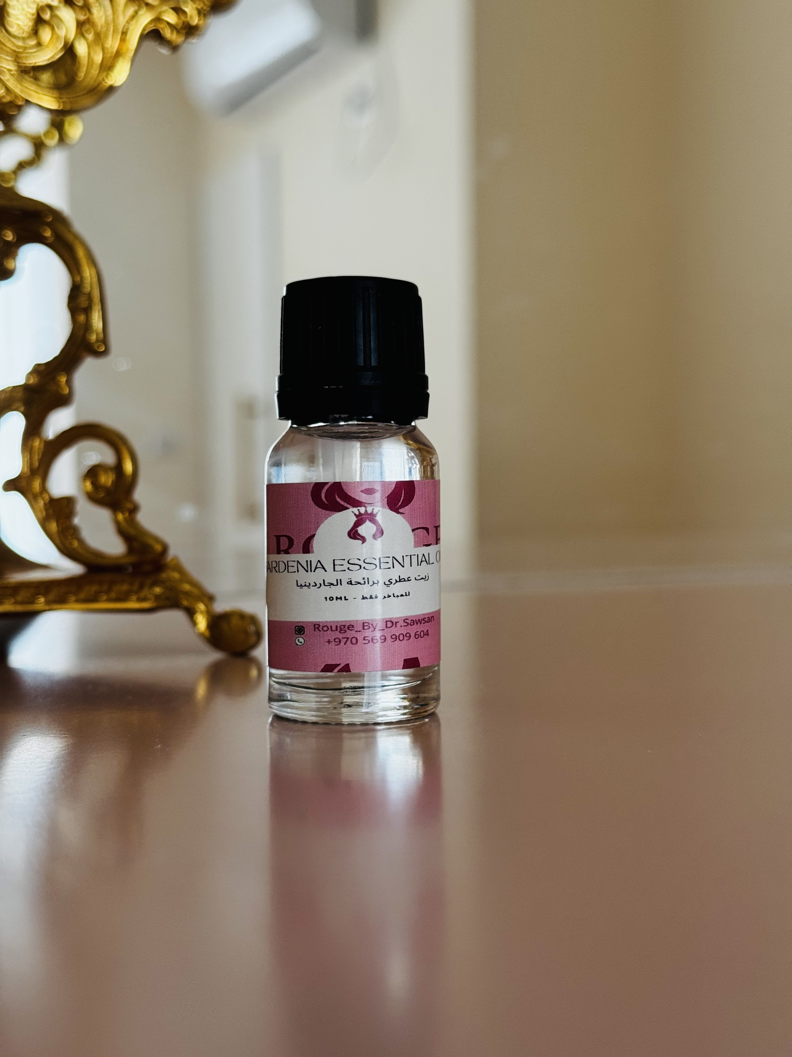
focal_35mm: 48
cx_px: 396
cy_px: 528
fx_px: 1464
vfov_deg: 39.7
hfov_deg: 30.3
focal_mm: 6.76
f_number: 1.78
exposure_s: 1/100
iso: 100
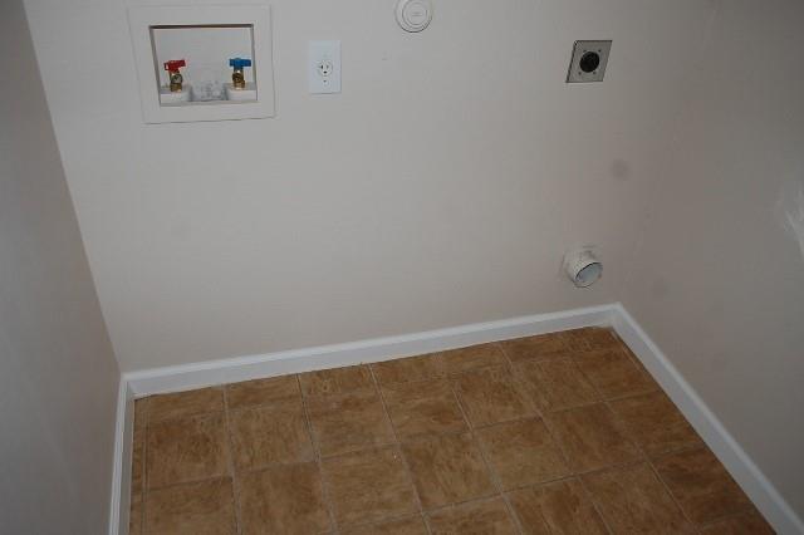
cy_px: 268
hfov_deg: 67.4
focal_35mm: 27
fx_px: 603
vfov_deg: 47.9
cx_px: 402
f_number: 3.5
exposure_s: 1/60
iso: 400
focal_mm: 18
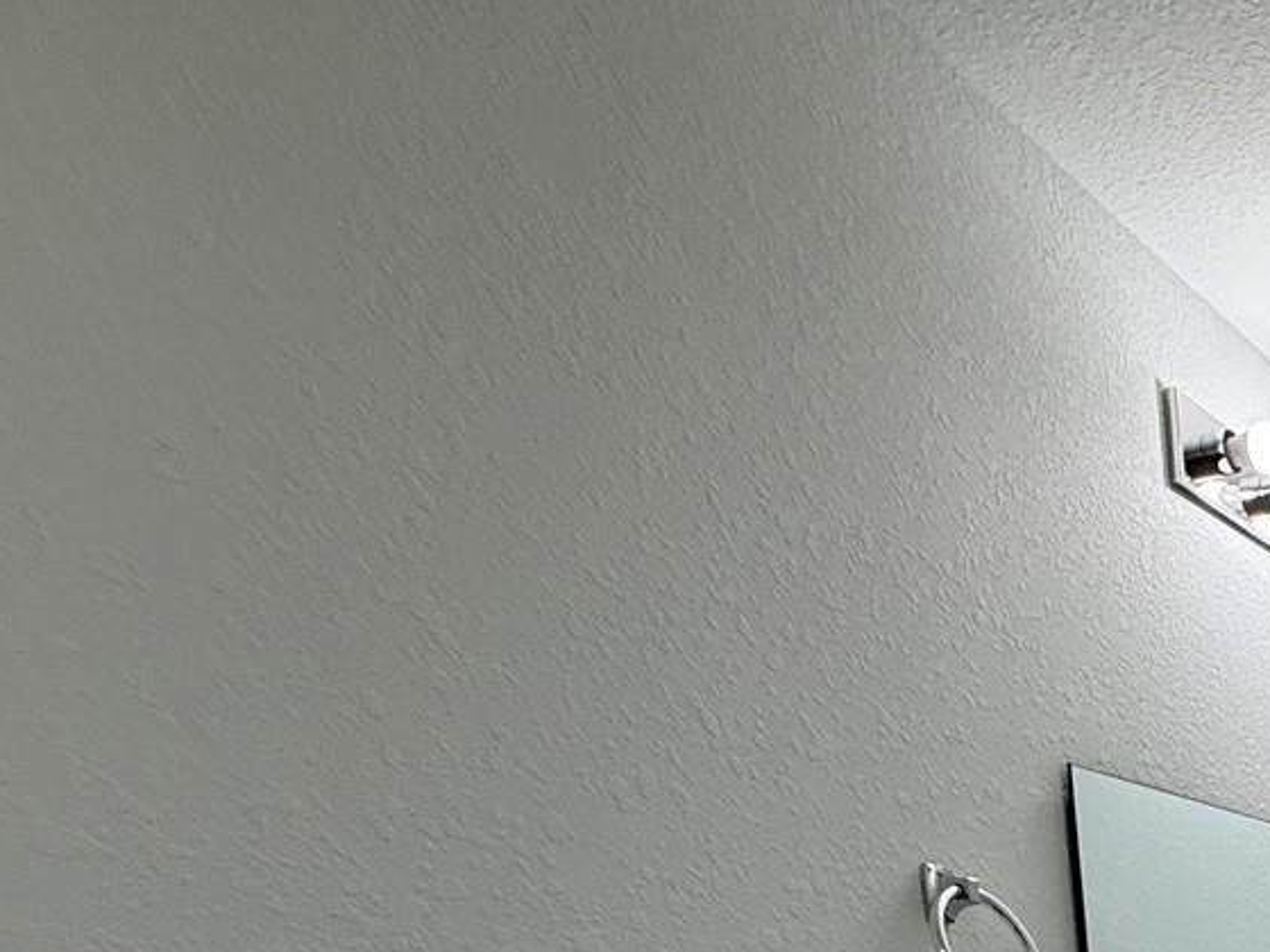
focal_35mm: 40
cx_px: 1553
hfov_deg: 35.7
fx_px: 1468
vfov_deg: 28.4
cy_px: 1285
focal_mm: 2.22
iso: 64
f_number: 2.2
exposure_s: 1/120
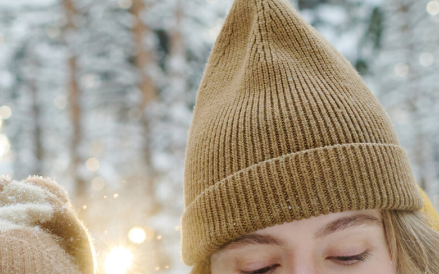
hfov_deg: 17.1
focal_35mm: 117
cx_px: -70
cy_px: 397
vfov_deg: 10.8
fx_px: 1400
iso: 640
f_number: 3.5
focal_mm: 35
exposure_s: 1/250
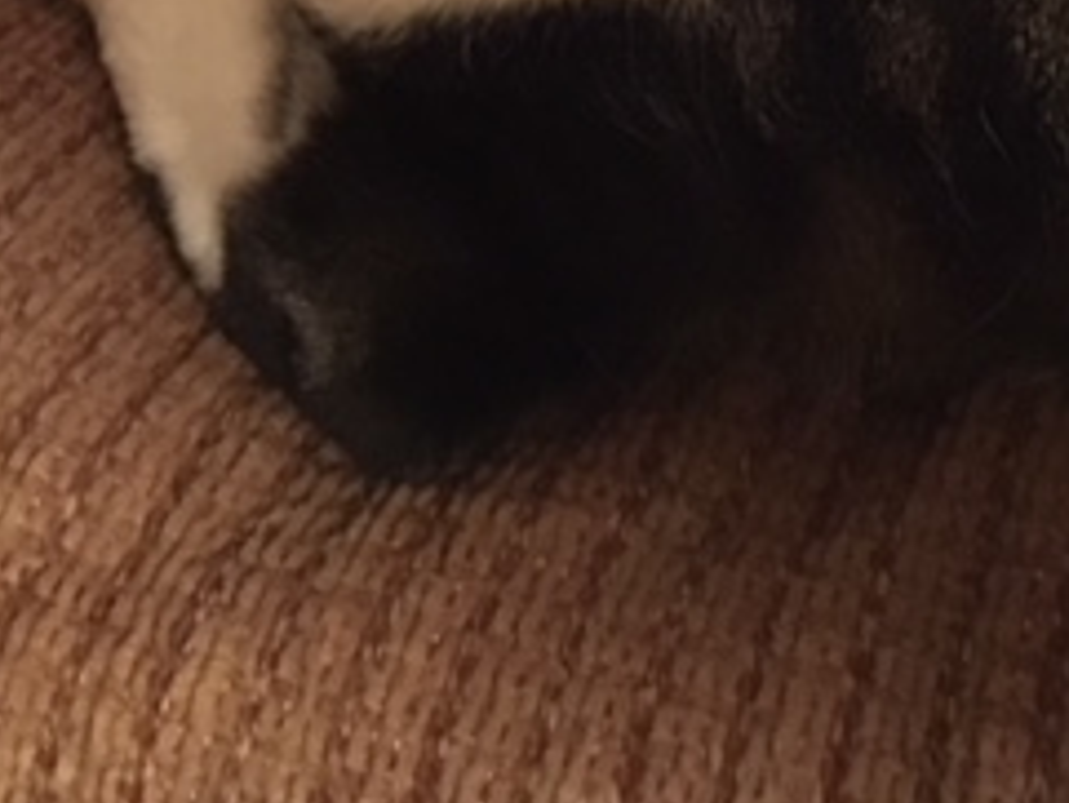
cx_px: 475
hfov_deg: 25.3
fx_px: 2379
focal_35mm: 77
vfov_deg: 18.0
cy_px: -226
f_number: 2.2
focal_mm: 4.15
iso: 1000
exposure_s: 1/15
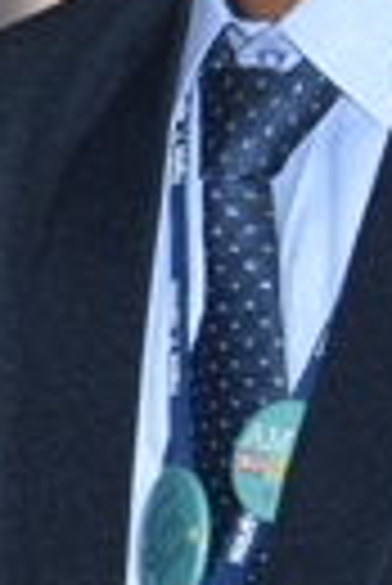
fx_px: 6157
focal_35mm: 378
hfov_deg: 3.6
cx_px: -770
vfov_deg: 5.4
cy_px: 317
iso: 800
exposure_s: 1/80
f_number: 4.5
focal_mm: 32
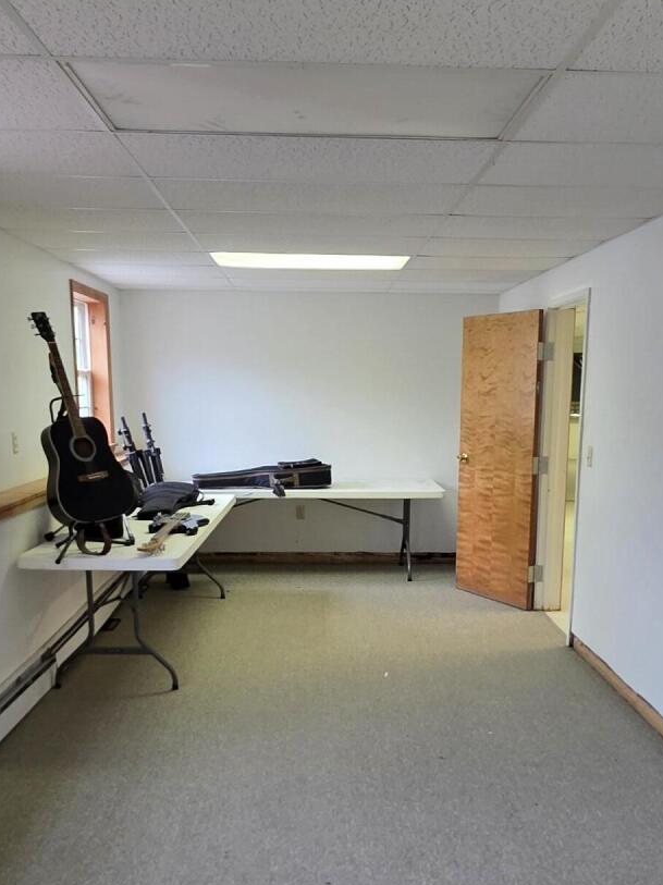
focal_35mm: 32
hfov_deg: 44.1
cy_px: 557
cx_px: 354
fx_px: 818
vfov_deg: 56.1
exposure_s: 1/60
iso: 160
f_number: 1.9
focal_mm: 2.2
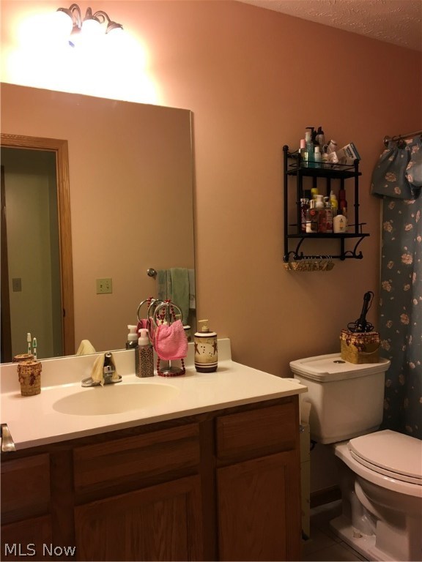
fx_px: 471
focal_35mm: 29
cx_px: 211
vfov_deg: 61.7
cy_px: 281
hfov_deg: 48.2
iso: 25
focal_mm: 4.15
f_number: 2.2
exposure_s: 1/30
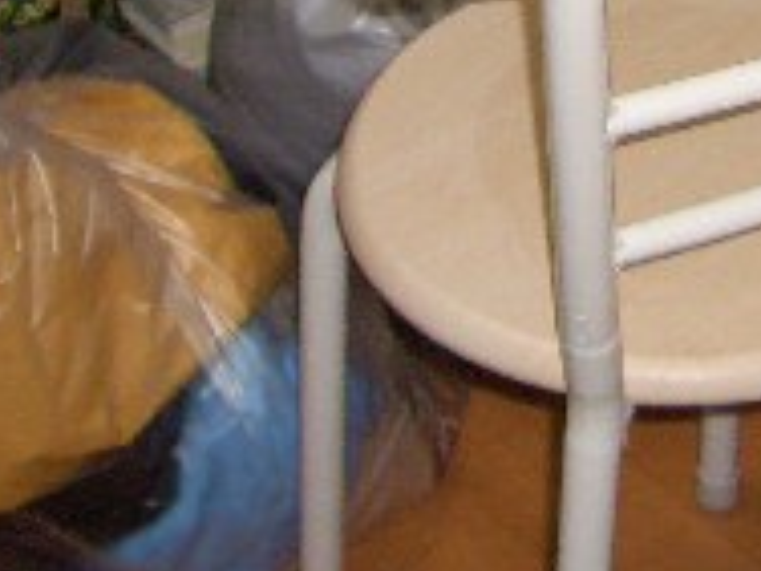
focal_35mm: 119
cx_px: 729
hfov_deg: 16.3
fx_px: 2616
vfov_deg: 11.9
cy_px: -267
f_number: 2.6
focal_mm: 5.8
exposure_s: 1/60
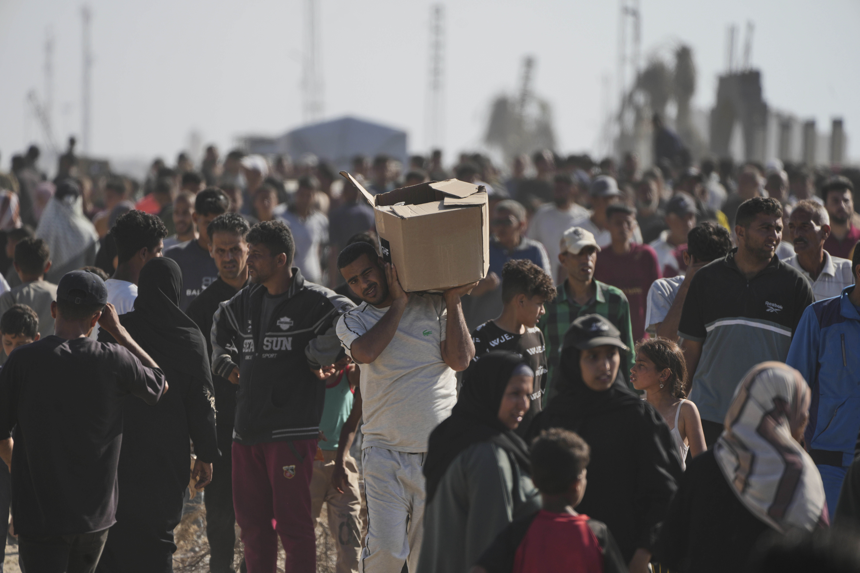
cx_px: 430
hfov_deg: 5.2
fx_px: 9555
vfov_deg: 3.4
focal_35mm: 400
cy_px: 286
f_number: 5.6
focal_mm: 400
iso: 100
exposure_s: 1/800
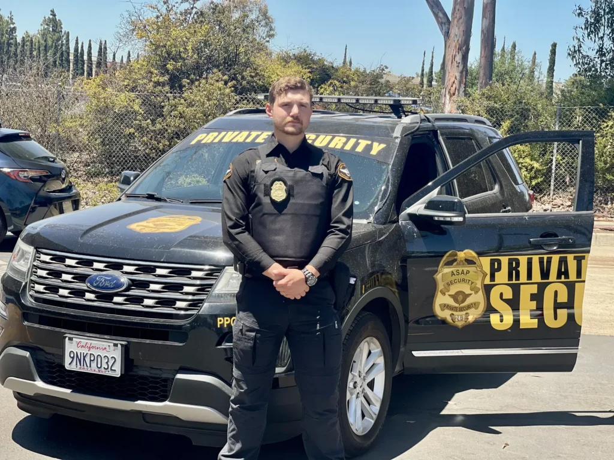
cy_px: 230
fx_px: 1135
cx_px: 307
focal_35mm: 64
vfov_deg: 22.9
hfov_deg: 30.3
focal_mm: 7.5
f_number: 2.2
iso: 32
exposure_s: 1/649
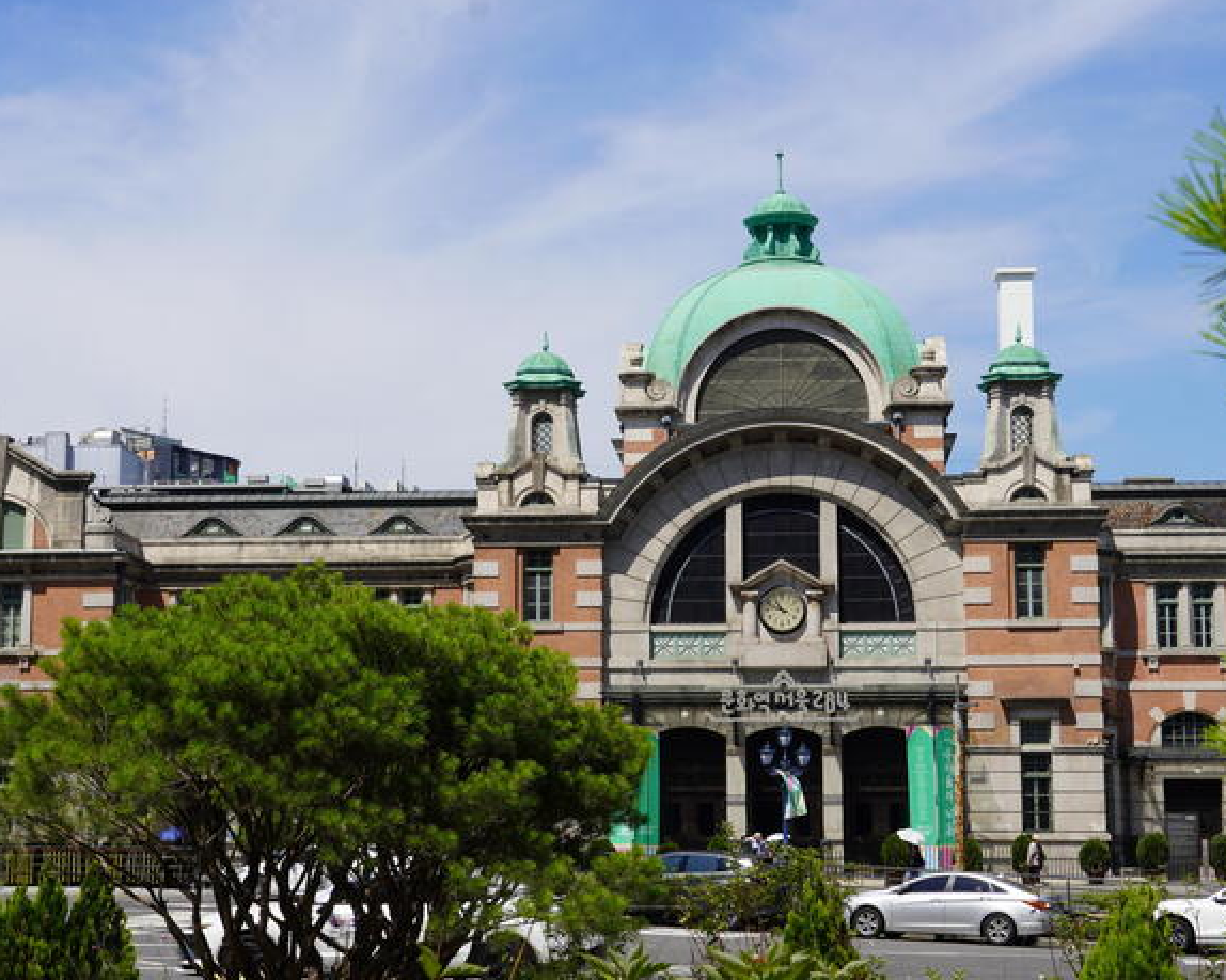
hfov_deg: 29.8
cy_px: 488
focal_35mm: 64
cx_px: 600
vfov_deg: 24.0
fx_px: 2306
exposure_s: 1/200
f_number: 11
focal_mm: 37
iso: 100
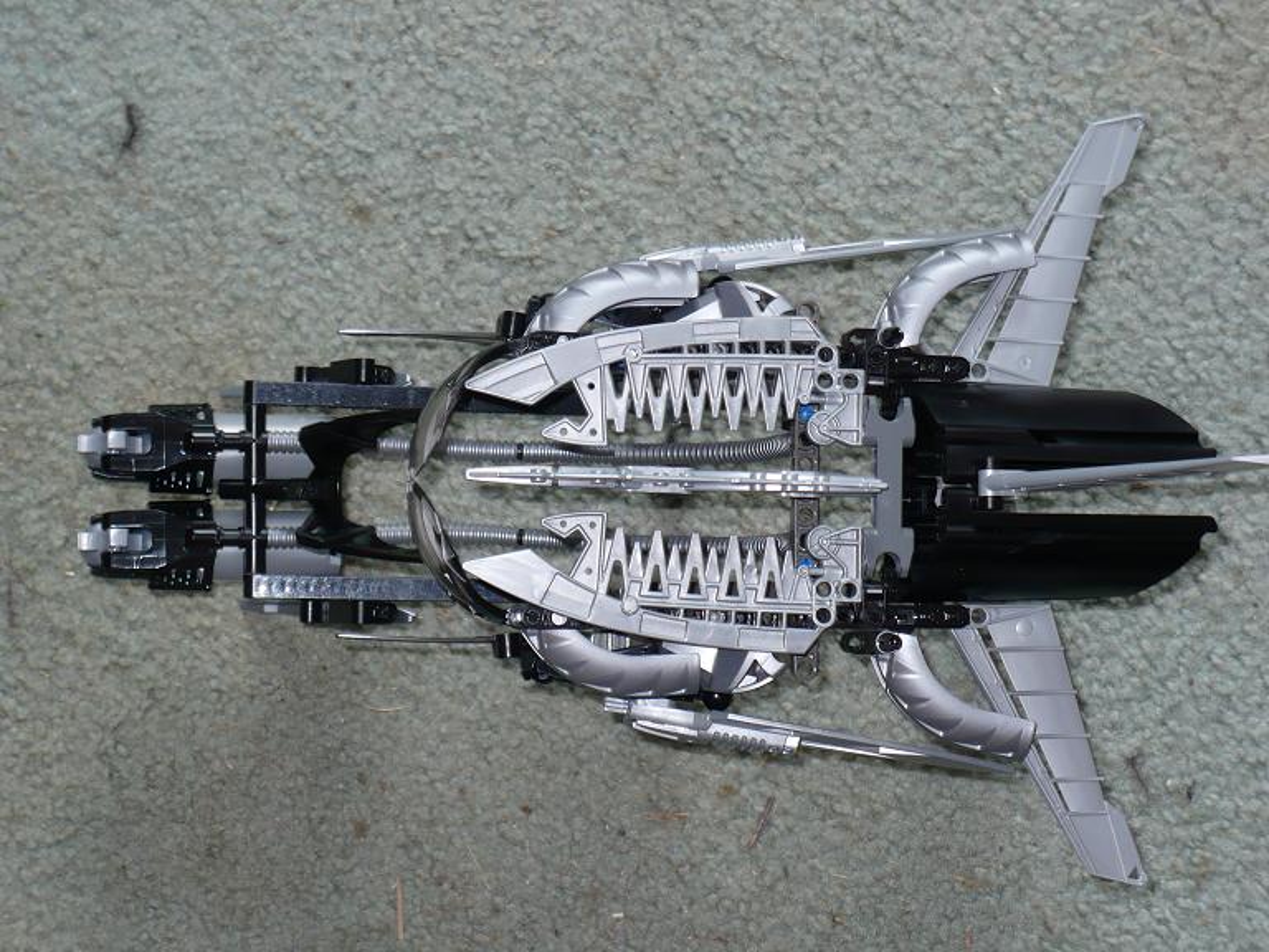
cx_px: 634
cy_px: 476
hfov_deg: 22.3
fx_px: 3226
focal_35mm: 88
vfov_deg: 16.8
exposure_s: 1/30
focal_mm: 14.5
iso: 100
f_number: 3.4
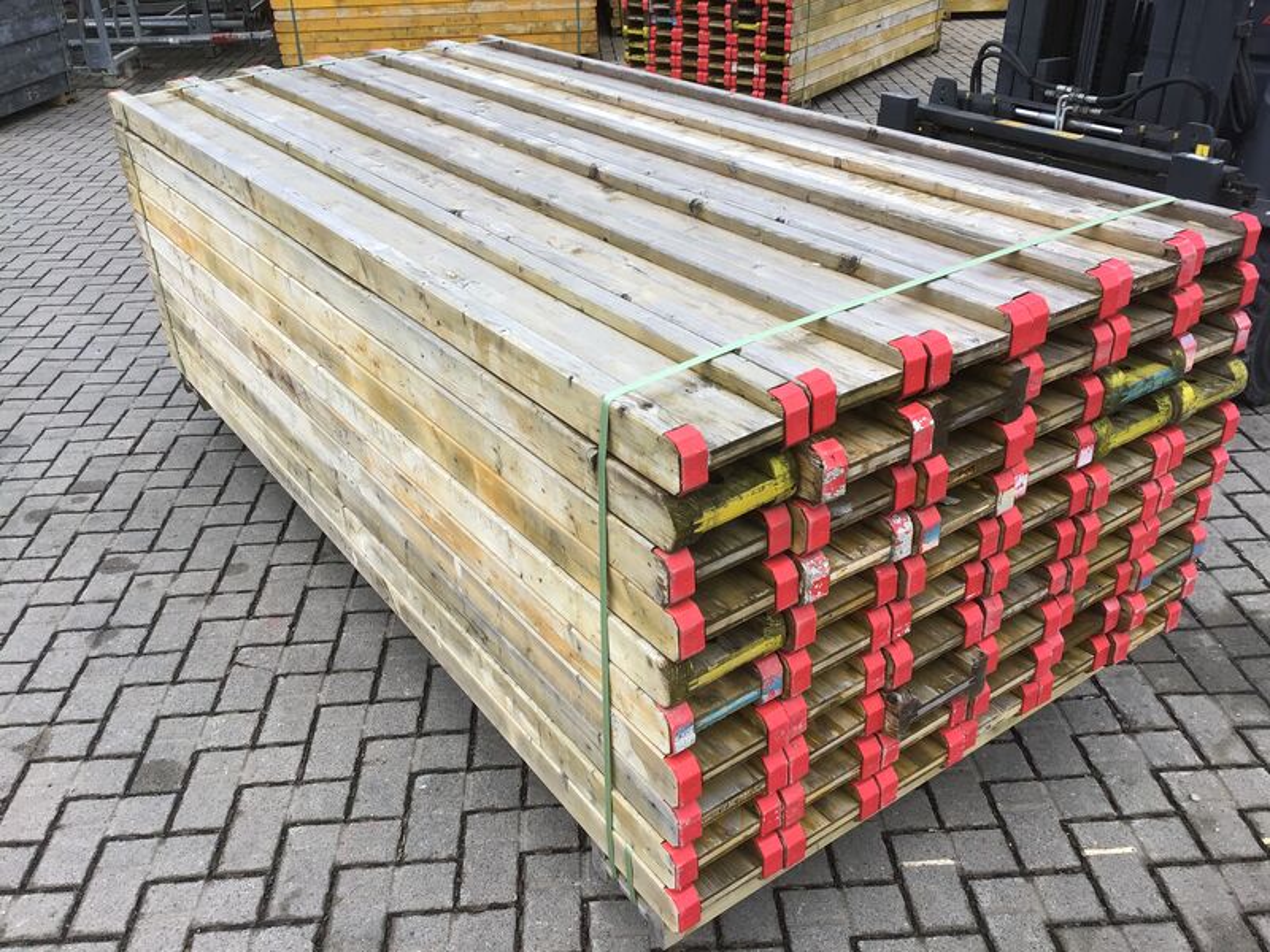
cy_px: 476
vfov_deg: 45.4
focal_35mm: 31
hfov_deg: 58.4
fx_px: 1137
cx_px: 635
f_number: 2.4
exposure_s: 1/100
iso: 32
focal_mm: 3.3
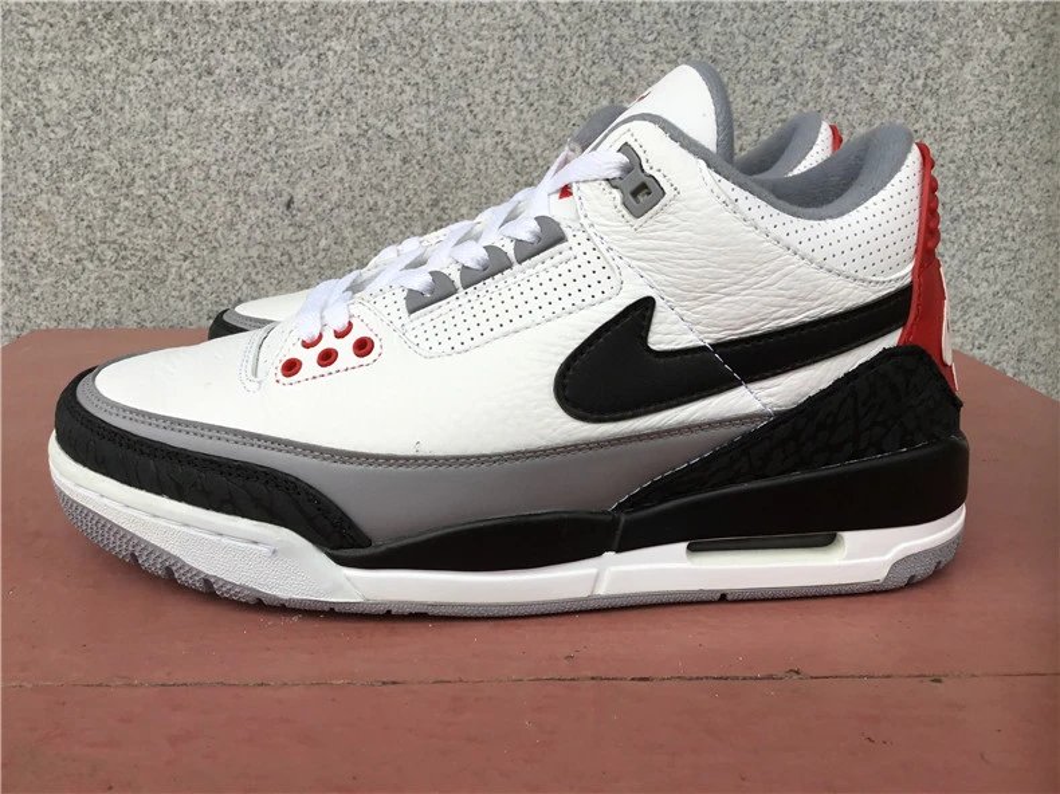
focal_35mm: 31
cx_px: 530
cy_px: 397
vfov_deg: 45.4
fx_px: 949
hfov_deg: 58.4
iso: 25
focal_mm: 3.3
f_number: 2.4
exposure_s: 1/100
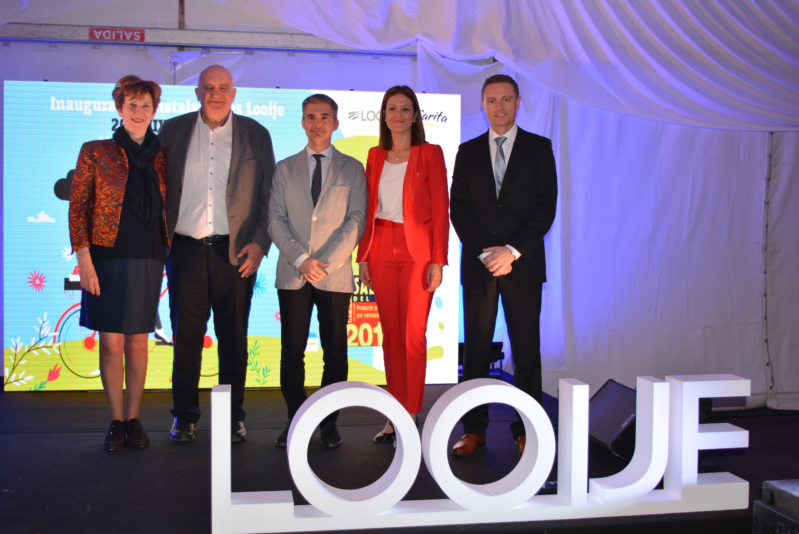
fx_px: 900
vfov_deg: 33.1
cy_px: 267
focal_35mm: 40
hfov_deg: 47.9
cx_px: 400
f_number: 4
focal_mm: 27
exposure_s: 1/125
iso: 400
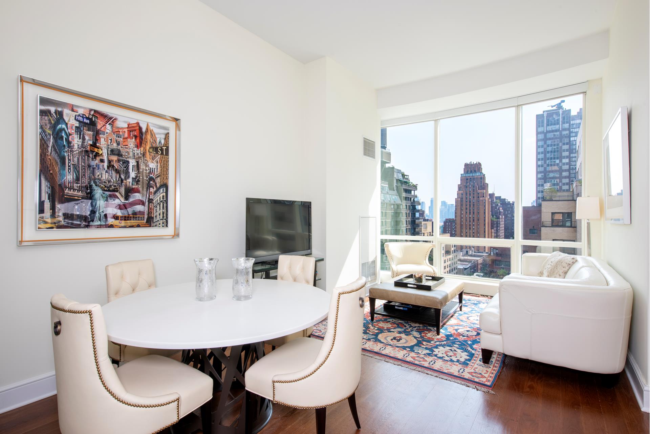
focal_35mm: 18
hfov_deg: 90.0
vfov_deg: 67.4
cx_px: 325
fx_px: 325
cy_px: 217
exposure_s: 1/25
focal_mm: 18
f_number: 10
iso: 200
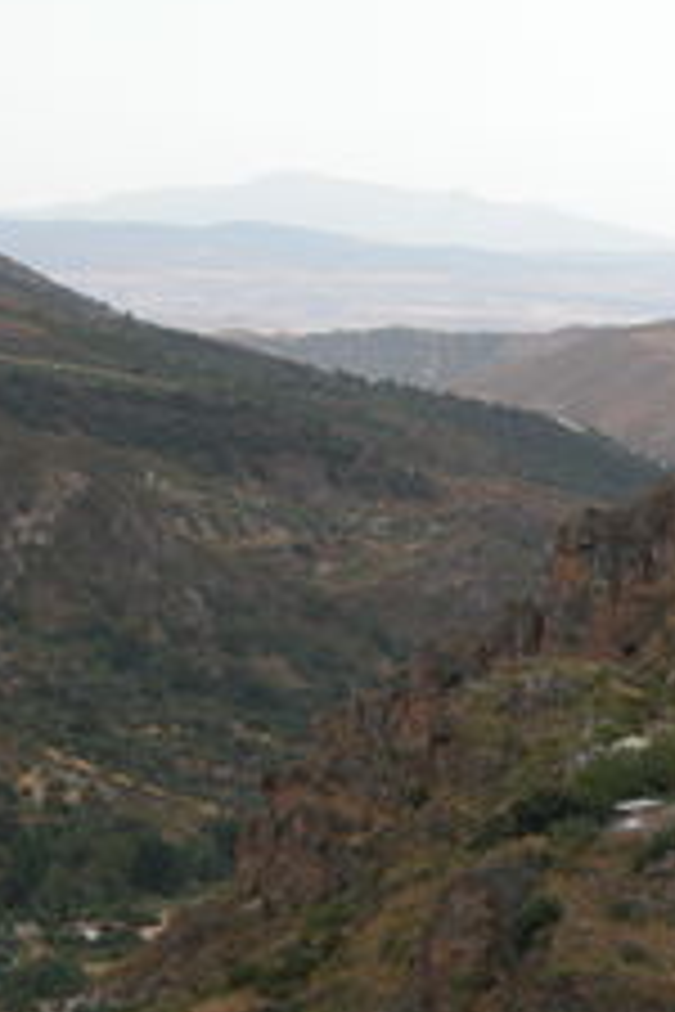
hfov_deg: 5.9
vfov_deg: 8.9
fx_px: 6496
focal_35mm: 231
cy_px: 535
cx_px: 702
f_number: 4.8
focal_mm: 31.9
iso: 100
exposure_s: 1/272
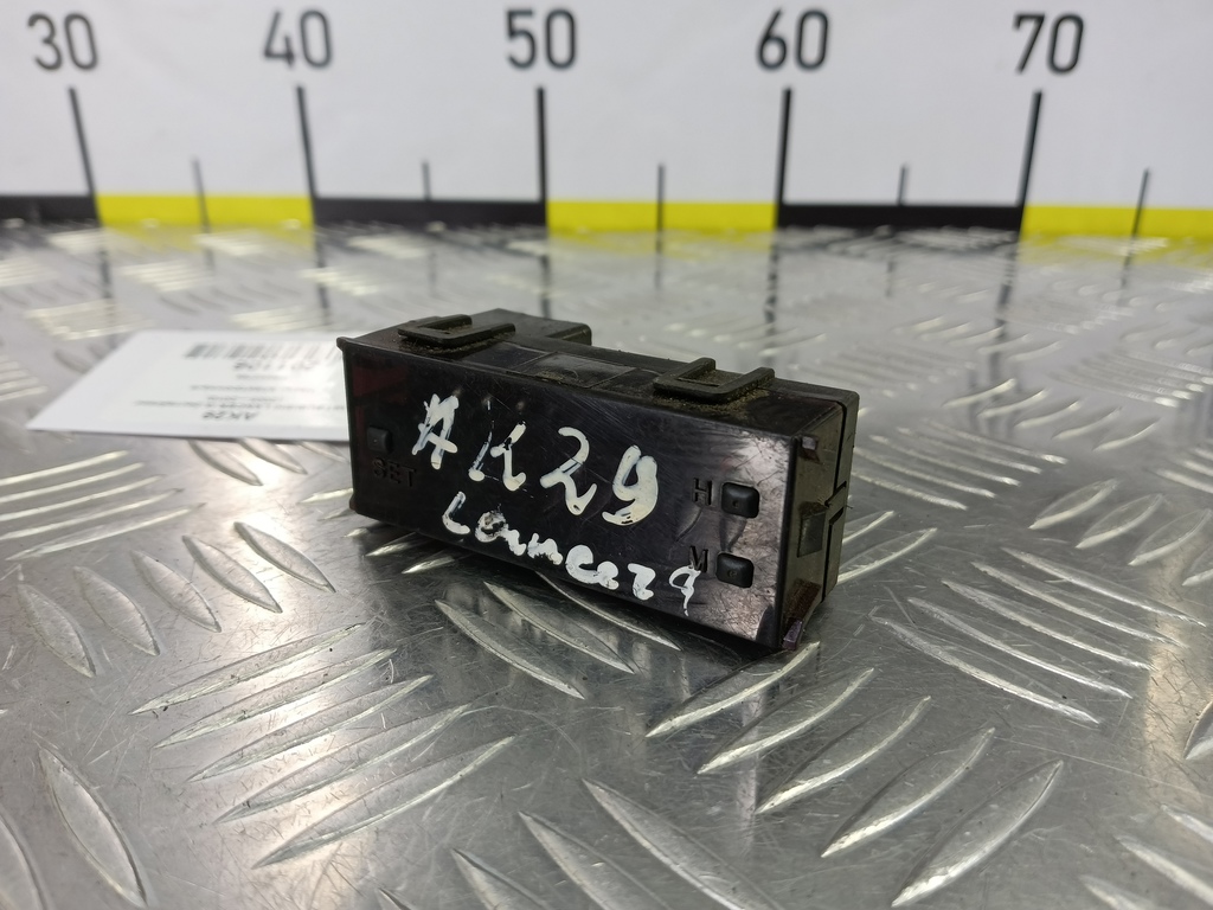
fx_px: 806
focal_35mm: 23
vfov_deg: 58.9
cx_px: 606
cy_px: 455
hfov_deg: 73.9
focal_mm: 4.11
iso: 115
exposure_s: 1/50
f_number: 1.6
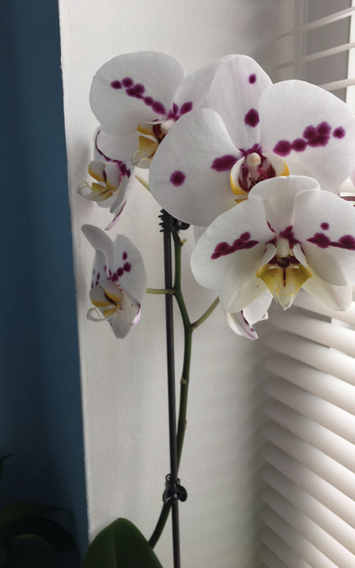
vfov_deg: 61.2
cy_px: 283
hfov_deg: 40.5
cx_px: 198
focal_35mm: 31
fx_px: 480
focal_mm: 4.15
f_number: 2.2
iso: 40
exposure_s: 1/120
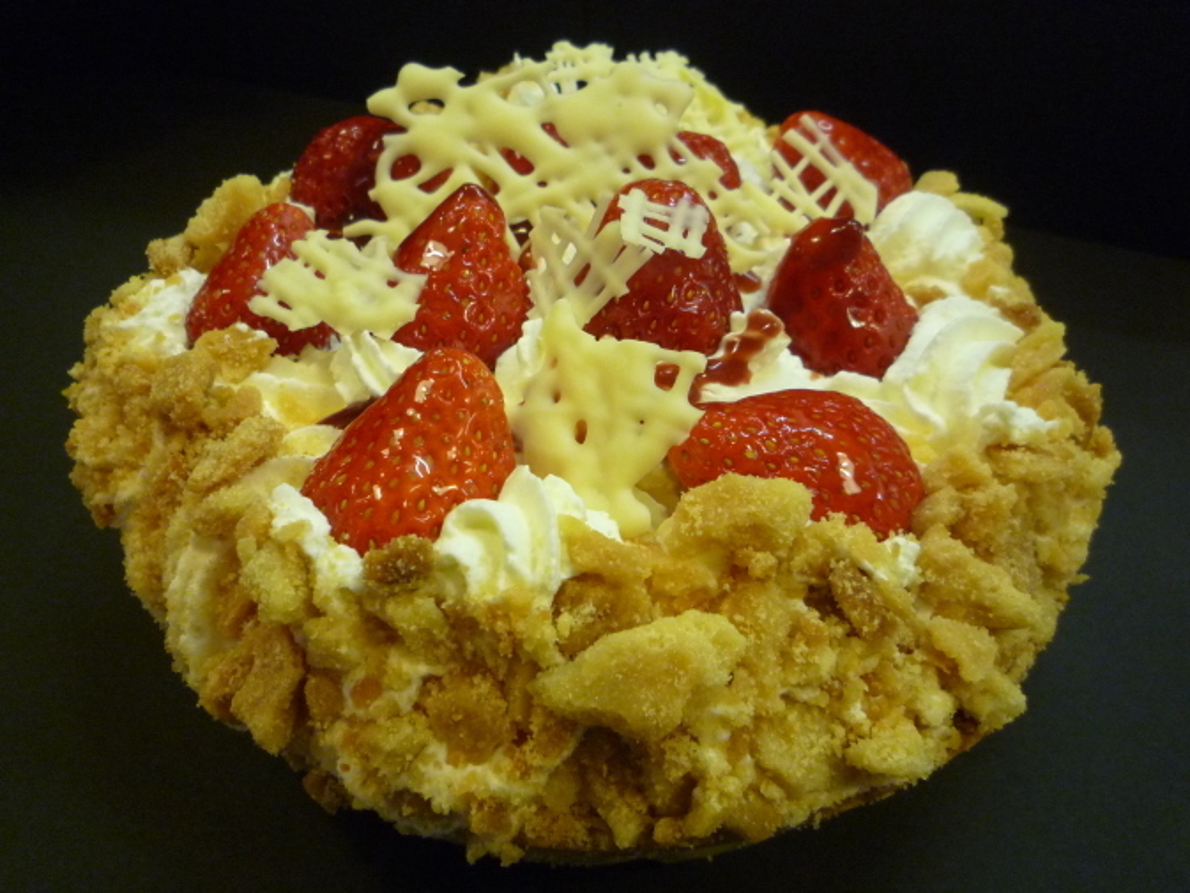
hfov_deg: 67.3
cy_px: 439
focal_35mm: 26
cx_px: 603
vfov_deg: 53.1
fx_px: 894
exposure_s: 1/30
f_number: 2.8
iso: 320
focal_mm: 4.4
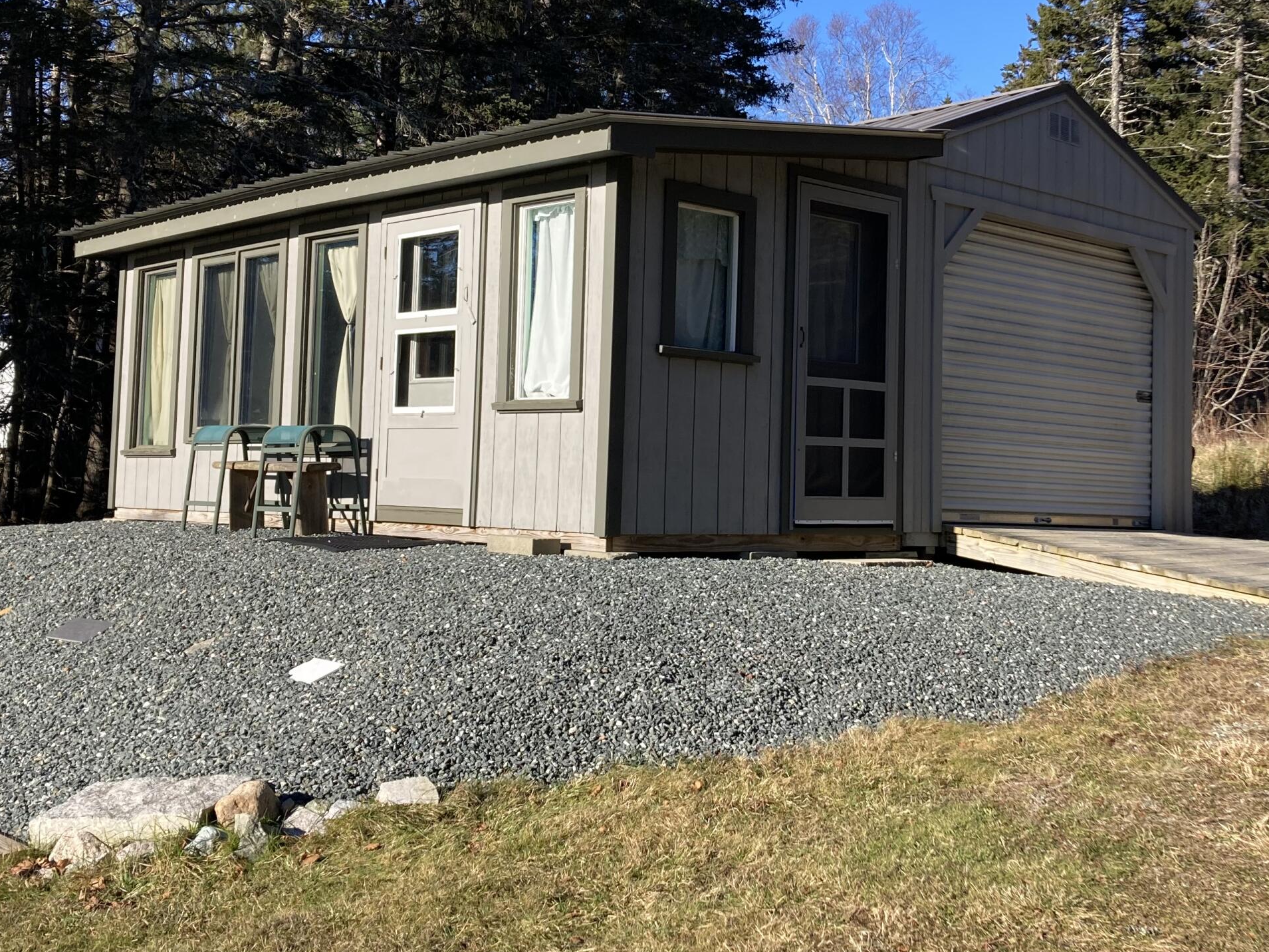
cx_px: 687
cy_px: 384
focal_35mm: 44
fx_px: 1613
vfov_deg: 32.8
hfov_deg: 42.9
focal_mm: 3.99
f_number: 1.8
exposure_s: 1/1000
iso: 20
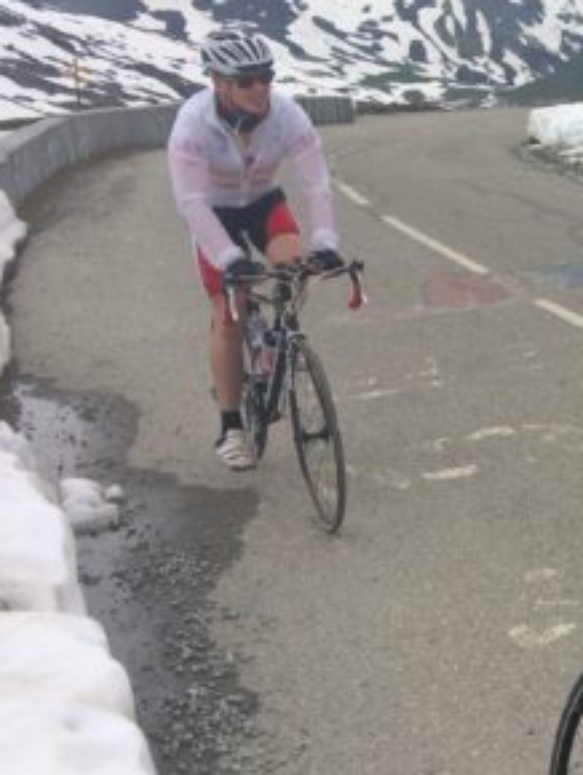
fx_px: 1345
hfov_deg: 21.9
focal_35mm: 60
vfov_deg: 32.1
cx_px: 765
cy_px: 353
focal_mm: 4.15
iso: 32
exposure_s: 1/2933
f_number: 2.2
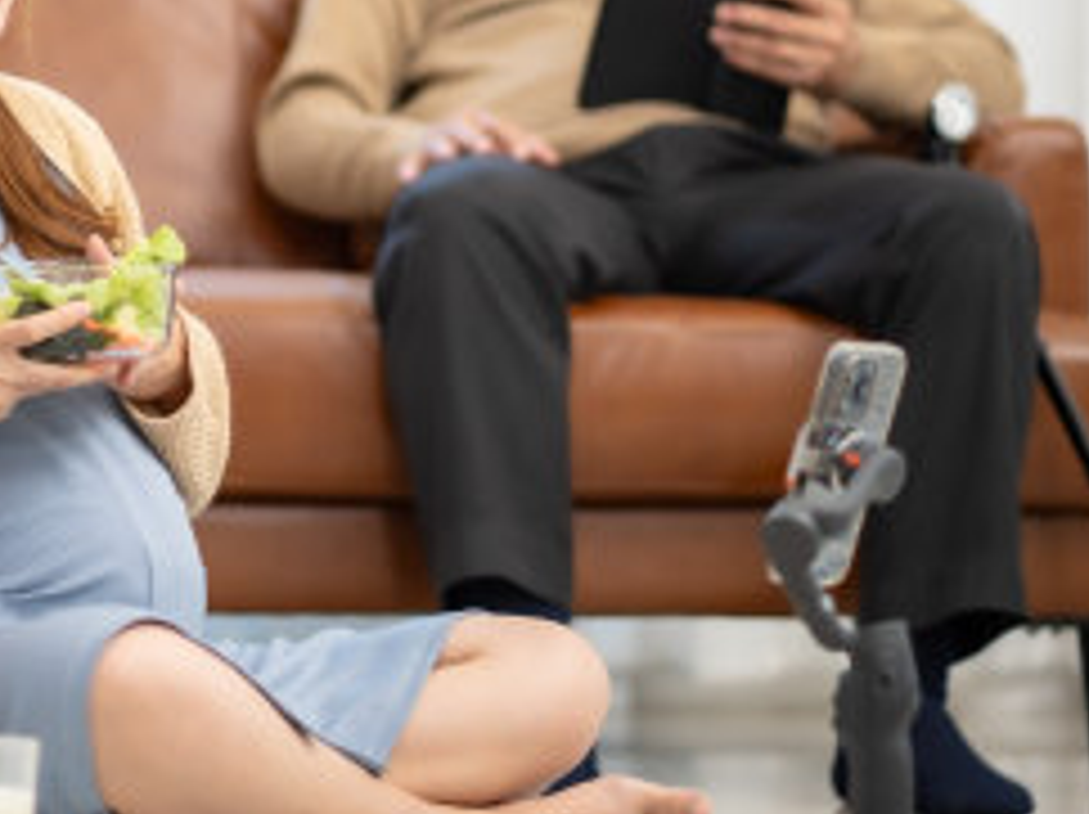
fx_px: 6506
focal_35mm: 207
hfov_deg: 9.5
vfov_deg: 7.1
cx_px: 76
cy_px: 117
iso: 320
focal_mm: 85
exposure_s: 1/200
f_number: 1.8
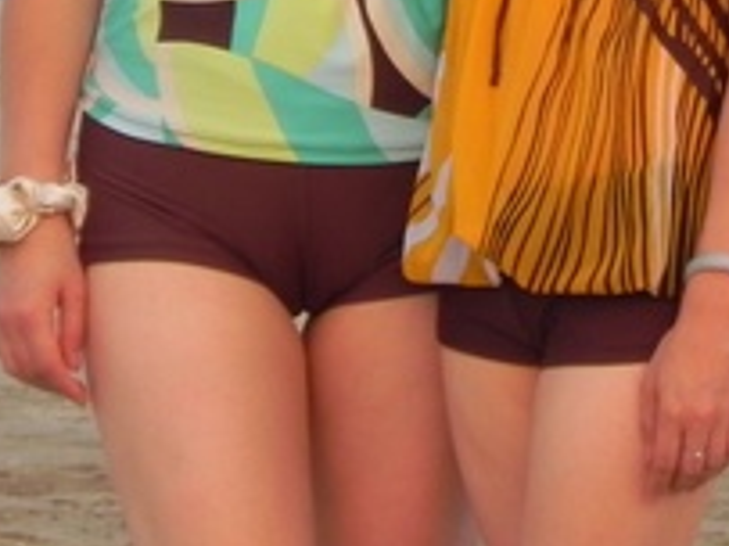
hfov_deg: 2.3
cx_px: 567
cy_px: -149
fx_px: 17911
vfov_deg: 1.7
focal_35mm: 851
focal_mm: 44
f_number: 4.5
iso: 191
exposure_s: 1/125
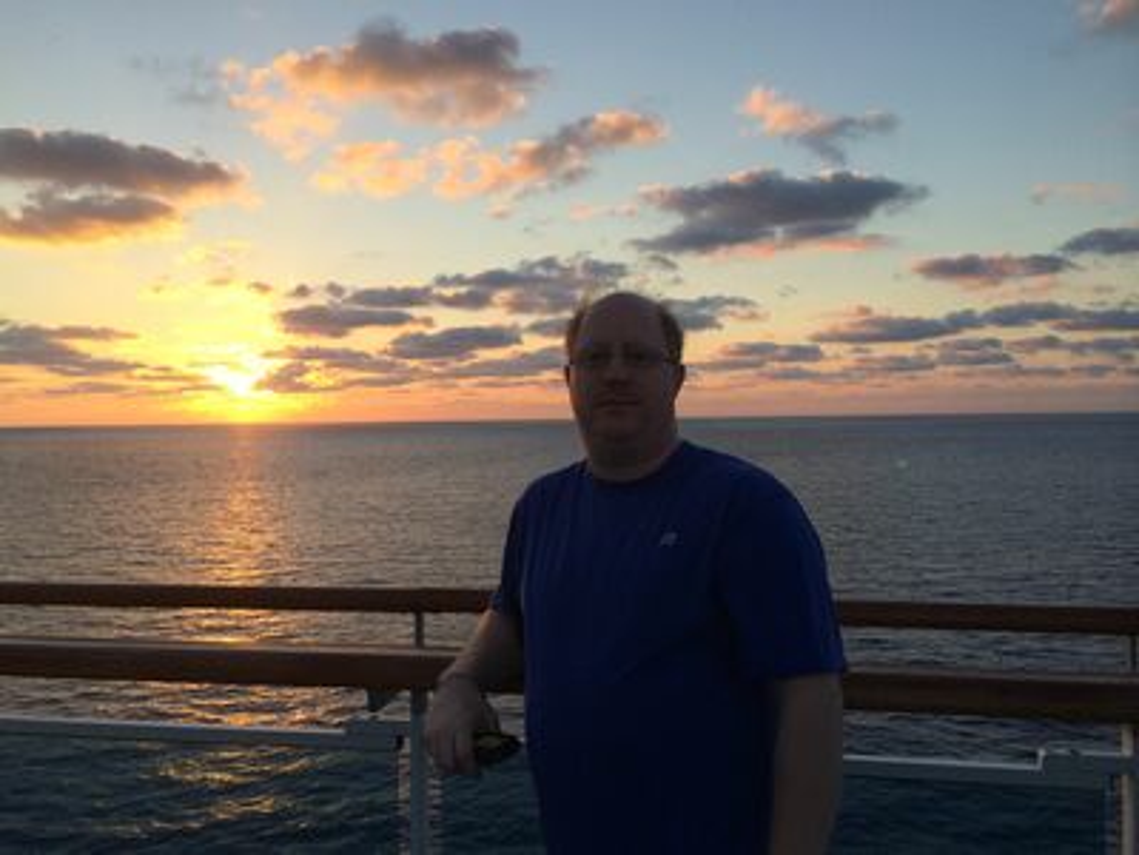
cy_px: 428
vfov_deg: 46.8
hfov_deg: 60.0
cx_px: 570
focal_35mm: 30
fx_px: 987
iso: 32
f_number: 2.2
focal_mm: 4.12
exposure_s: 1/684
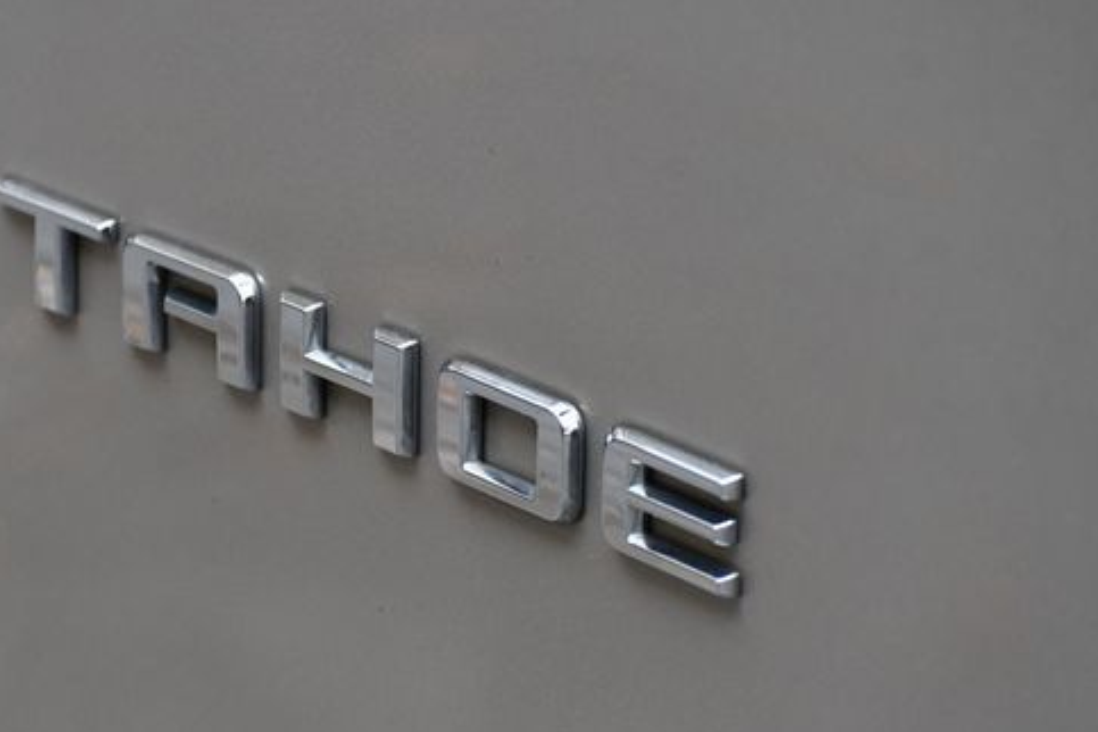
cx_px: 448
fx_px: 6344
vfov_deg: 6.6
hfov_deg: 9.9
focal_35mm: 208
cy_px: 373
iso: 400
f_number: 5.6
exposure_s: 1/250
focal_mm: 105
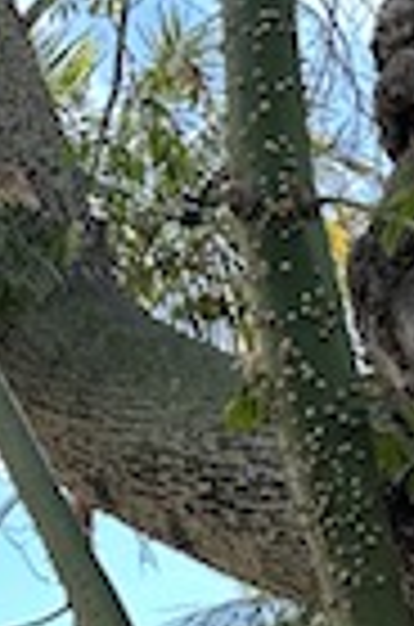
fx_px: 2496
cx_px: 621
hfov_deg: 9.2
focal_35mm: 144
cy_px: 923
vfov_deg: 13.5
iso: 80
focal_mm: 6.86
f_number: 1.78
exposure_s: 1/508
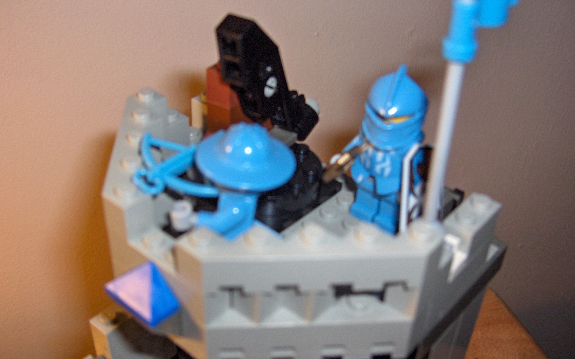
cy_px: 187
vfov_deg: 30.5
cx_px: 288
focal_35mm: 42
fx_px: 658
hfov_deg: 47.2
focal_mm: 8
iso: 100
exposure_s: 1/60
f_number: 2.8
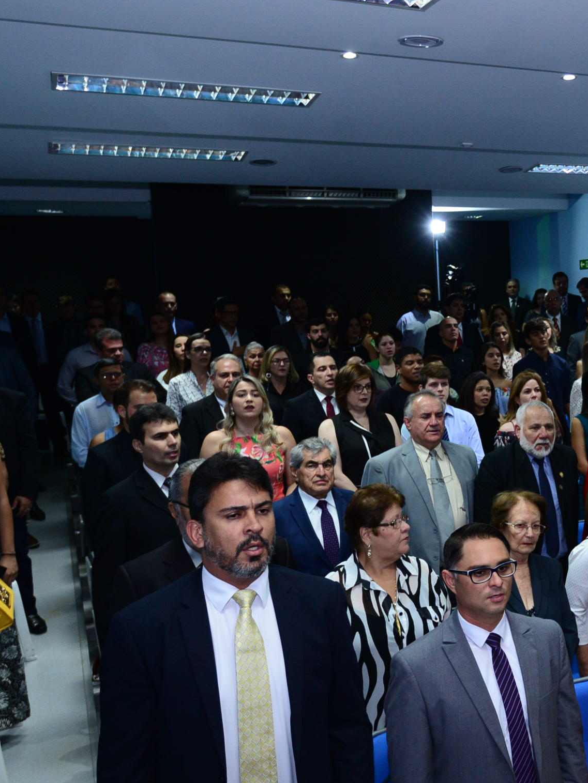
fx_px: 951
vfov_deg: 44.8
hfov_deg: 31.7
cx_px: 586
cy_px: 393
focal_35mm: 42
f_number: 4
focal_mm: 22
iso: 1600
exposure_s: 1/125
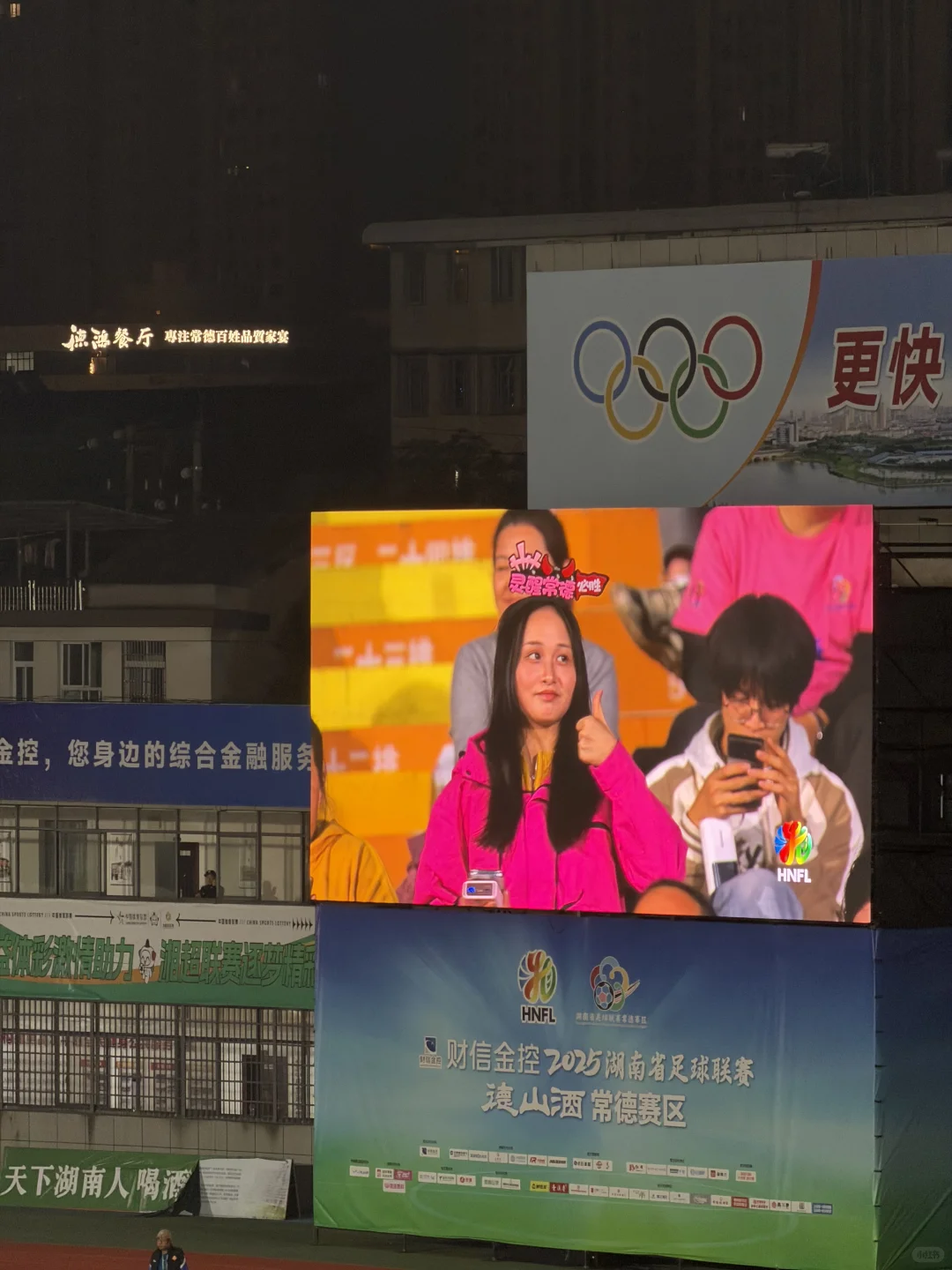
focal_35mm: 200
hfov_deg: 7.4
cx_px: 476
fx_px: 7334
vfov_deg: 9.9
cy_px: 635
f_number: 2.8
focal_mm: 16.89
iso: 160
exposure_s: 1/100
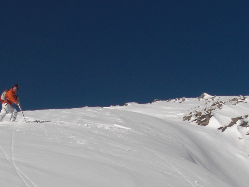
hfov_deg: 20.8
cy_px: 186
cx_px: 97
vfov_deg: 15.4
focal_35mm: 94
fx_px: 676
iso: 50
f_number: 7.9
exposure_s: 1/400
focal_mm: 6.3
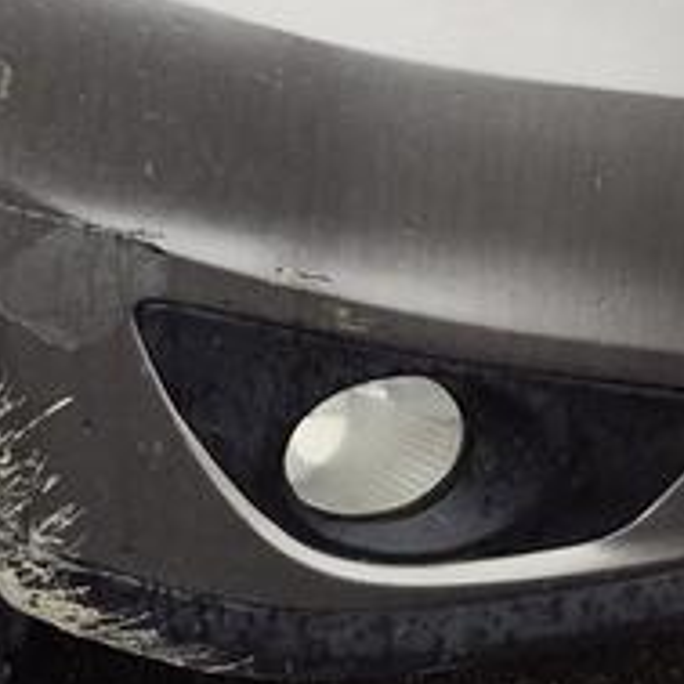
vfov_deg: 11.9
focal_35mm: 138
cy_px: -427
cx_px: -239
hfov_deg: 12.2
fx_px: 3085
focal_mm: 5.4
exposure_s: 1/196
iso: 25
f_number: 1.8
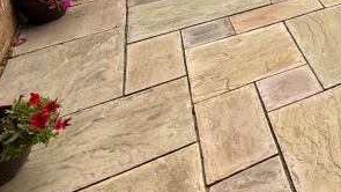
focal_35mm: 53
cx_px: 473
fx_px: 479
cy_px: -133
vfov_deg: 18.6
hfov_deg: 29.2
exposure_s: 1/293
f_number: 2.2
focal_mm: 2.22
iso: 50
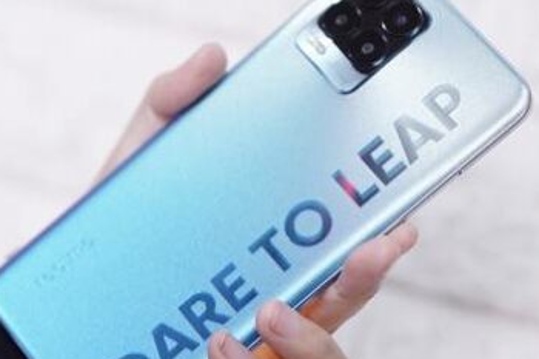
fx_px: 2499
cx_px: 183
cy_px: 182
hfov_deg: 12.3
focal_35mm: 167
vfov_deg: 8.2
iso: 500
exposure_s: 1/320
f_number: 1.4
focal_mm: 56
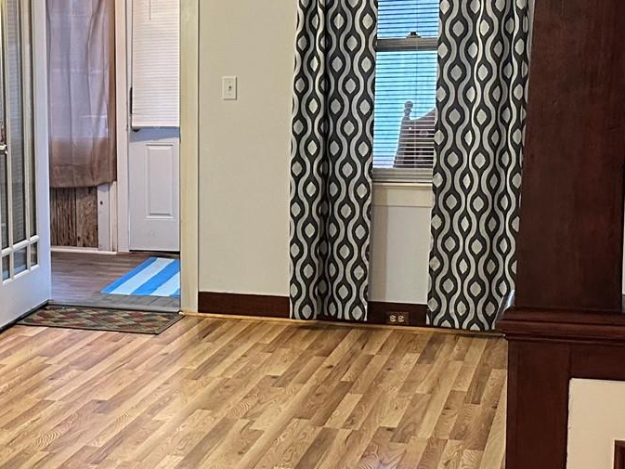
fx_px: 1318
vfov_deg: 20.2
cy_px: 253
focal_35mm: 73
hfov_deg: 25.9
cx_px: 77
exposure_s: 1/60
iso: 500
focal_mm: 6.86
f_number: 1.78
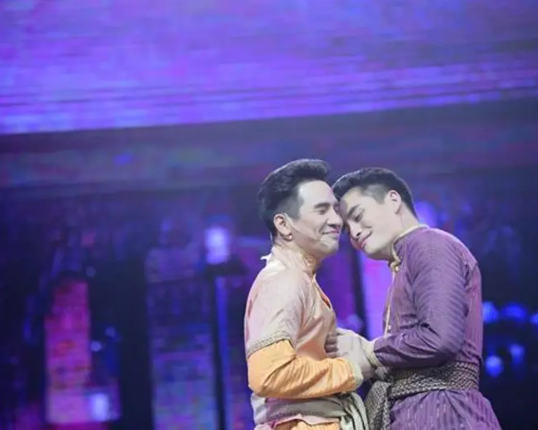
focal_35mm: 170
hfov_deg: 11.4
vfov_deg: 9.1
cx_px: 242
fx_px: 2705
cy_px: 215
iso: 1600
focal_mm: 150
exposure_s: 1/1250
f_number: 3.5
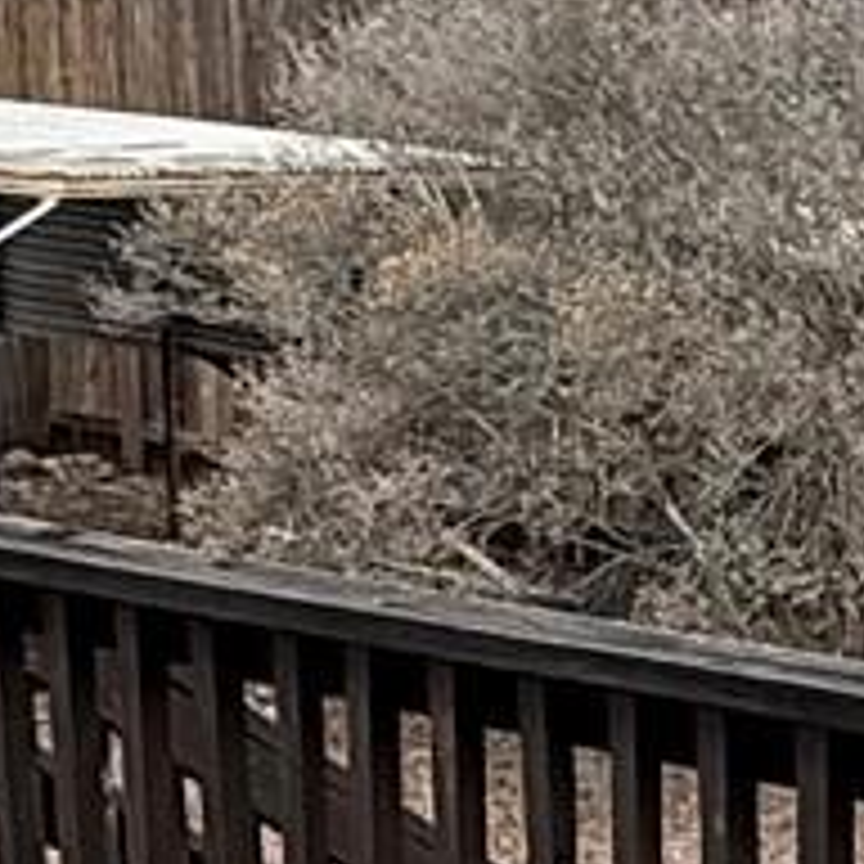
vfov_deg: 12.9
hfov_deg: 12.9
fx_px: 3727
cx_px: 986
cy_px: 1030
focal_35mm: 132
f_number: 2.2
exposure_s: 1/527
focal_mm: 2.22
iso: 50
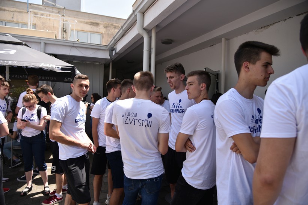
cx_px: 154
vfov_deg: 53.2
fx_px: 205
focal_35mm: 24
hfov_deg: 73.7
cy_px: 102
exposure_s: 1/1250
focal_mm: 24
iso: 320
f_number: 4
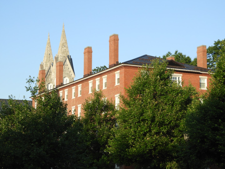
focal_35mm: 85
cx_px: 112
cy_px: 84
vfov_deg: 17.4
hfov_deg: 23.0
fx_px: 552
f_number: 4.5
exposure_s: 1/320
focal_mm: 15.2
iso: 100
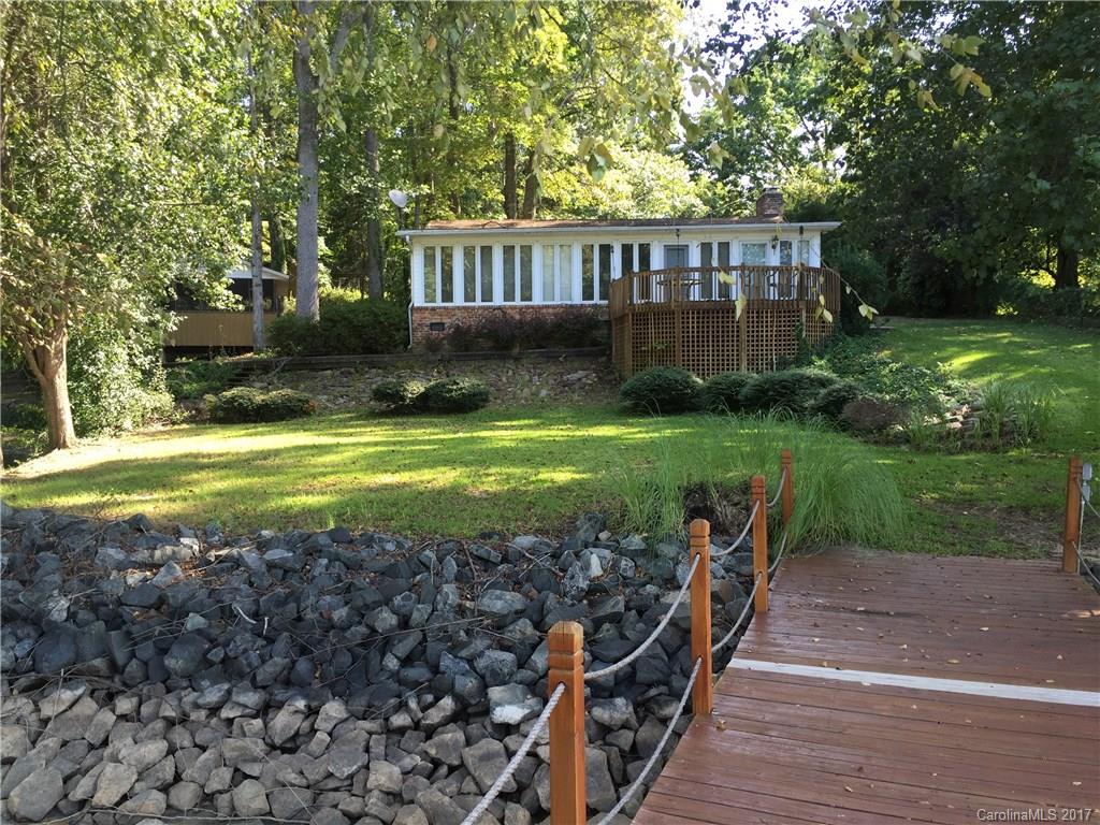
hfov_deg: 61.7
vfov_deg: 48.2
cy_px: 412
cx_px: 550
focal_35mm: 29
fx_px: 922
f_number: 2.2
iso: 32
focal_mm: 4.15
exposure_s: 1/124
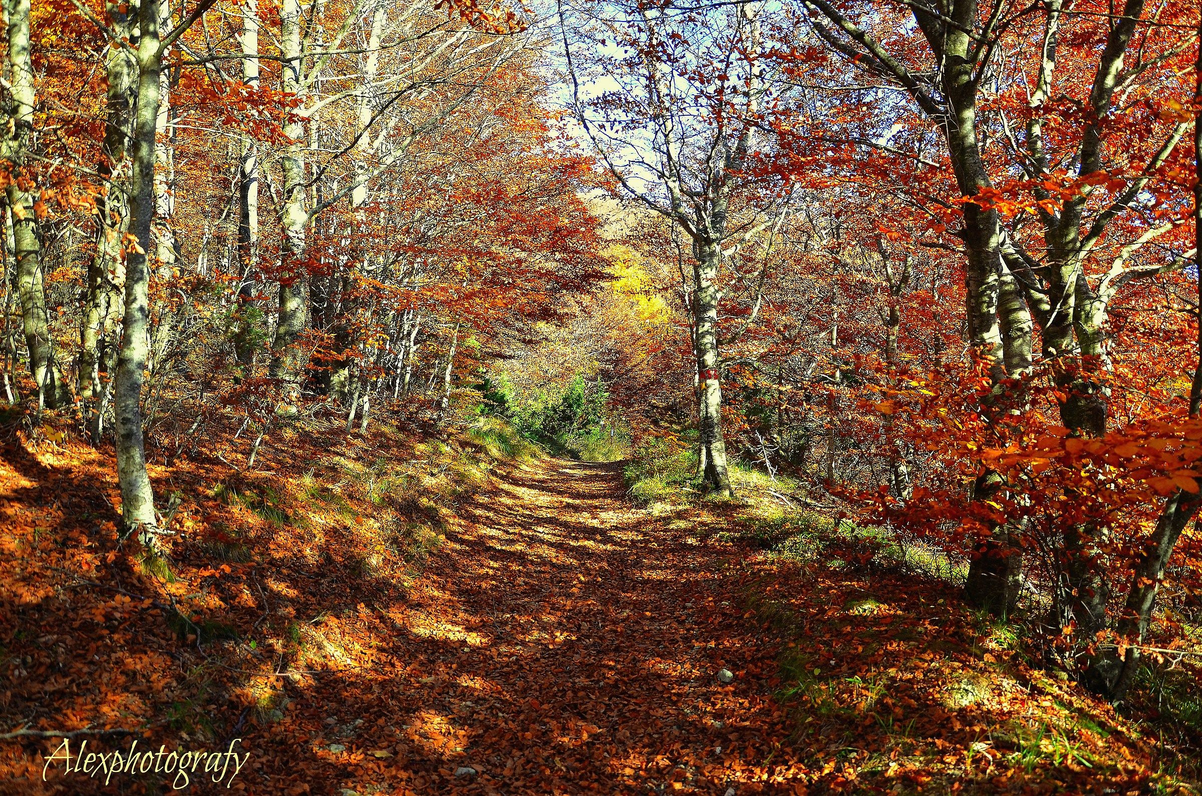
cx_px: 601
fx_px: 900
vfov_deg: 47.7
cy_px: 398
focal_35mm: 27
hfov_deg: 67.5
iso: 100
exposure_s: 1/80
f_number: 4.5
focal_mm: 18
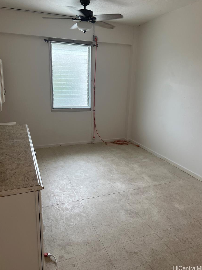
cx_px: 103
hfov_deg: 51.4
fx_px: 210
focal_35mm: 27
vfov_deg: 65.3
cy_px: 130
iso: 64
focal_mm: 5.7
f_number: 1.5
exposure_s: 1/120
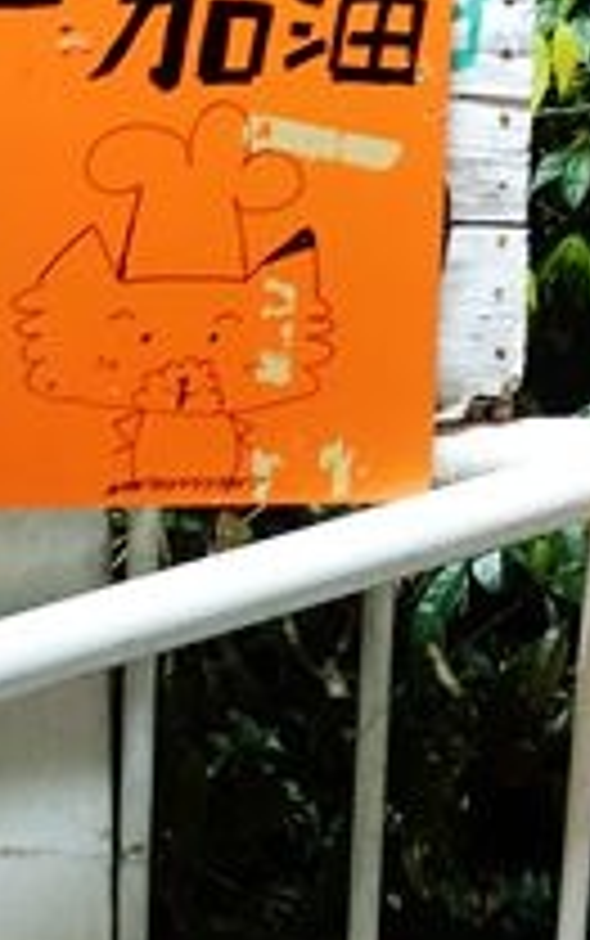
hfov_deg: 17.0
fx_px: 1951
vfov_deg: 27.1
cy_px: 394
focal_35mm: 76
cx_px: 518
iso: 1000
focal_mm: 8.8
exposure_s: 1/8
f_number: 1.8
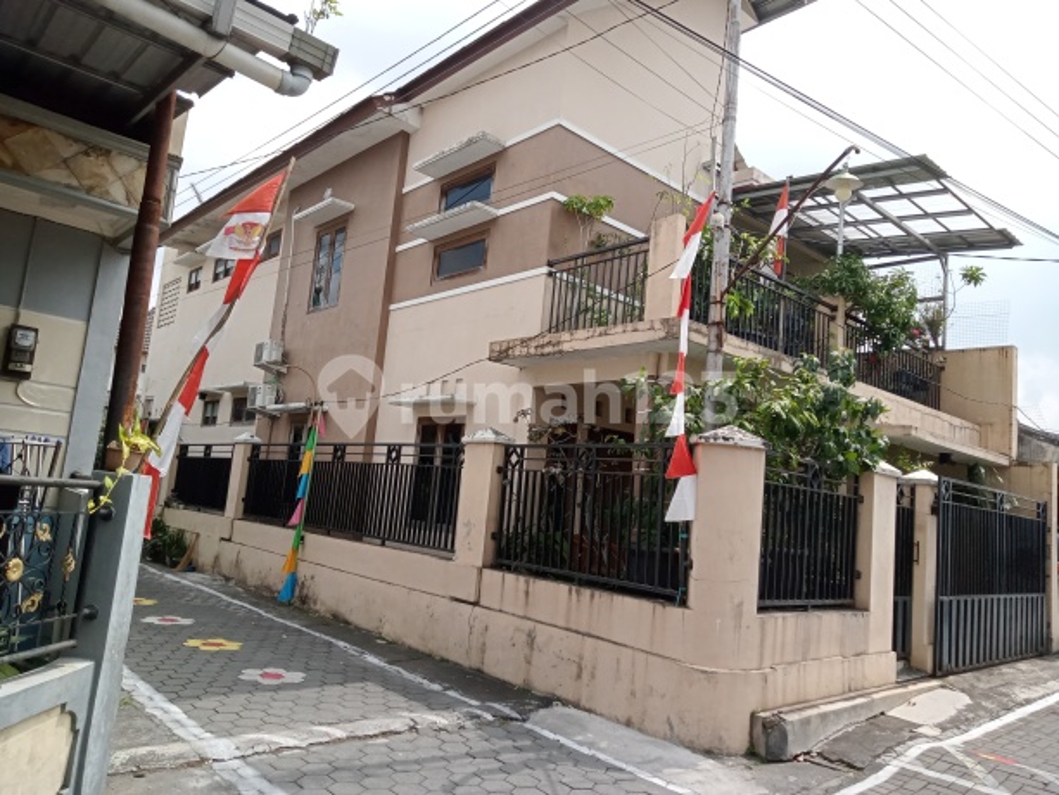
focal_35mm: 28
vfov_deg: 49.8
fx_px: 857
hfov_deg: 63.4
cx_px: 530
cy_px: 398
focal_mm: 3.37
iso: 114
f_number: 2.2
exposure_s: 1/1195
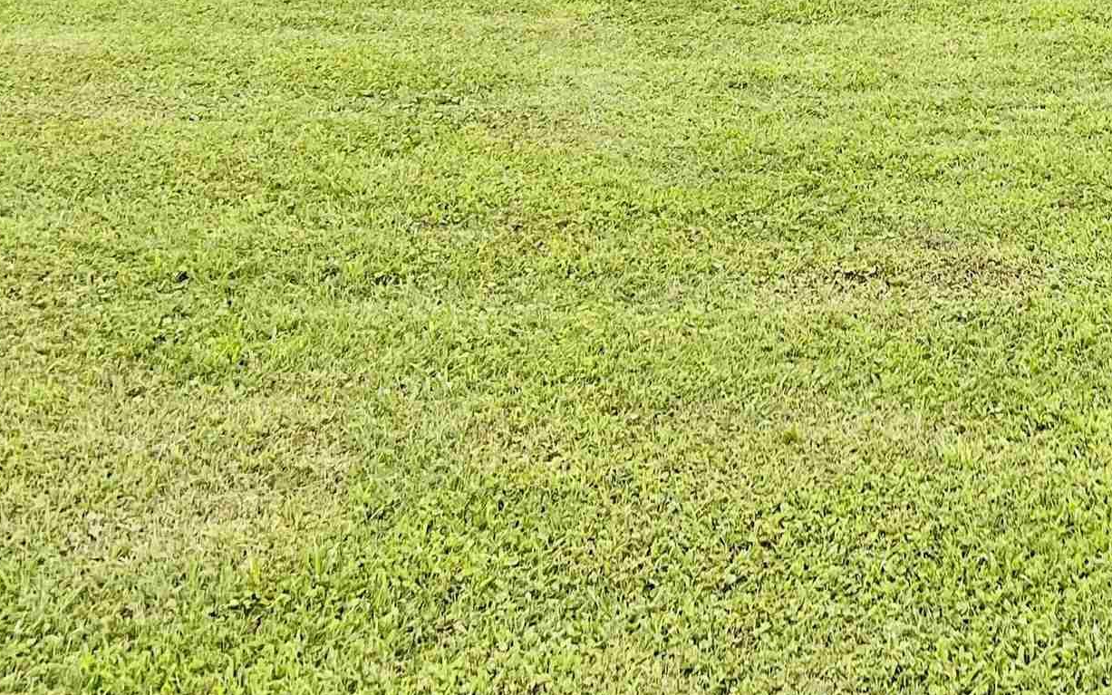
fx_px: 2091
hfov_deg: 28.1
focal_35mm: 69
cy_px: -309
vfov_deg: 17.2
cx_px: 1088
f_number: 1.5
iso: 50
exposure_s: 1/1621
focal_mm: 5.7
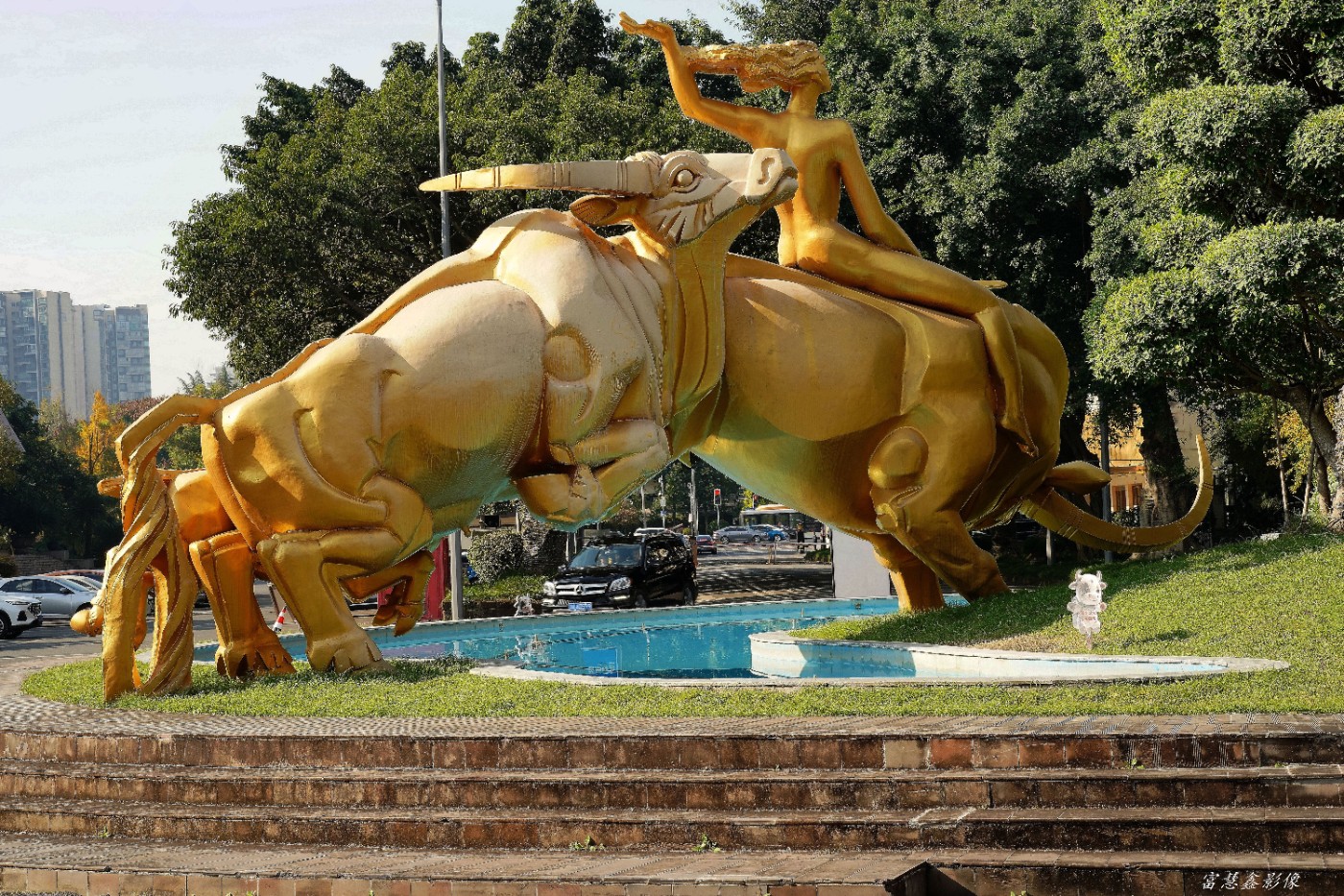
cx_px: 672
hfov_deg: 31.4
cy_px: 448
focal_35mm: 64
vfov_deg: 21.2
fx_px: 2389
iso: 100
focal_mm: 64
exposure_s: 1/80
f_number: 9
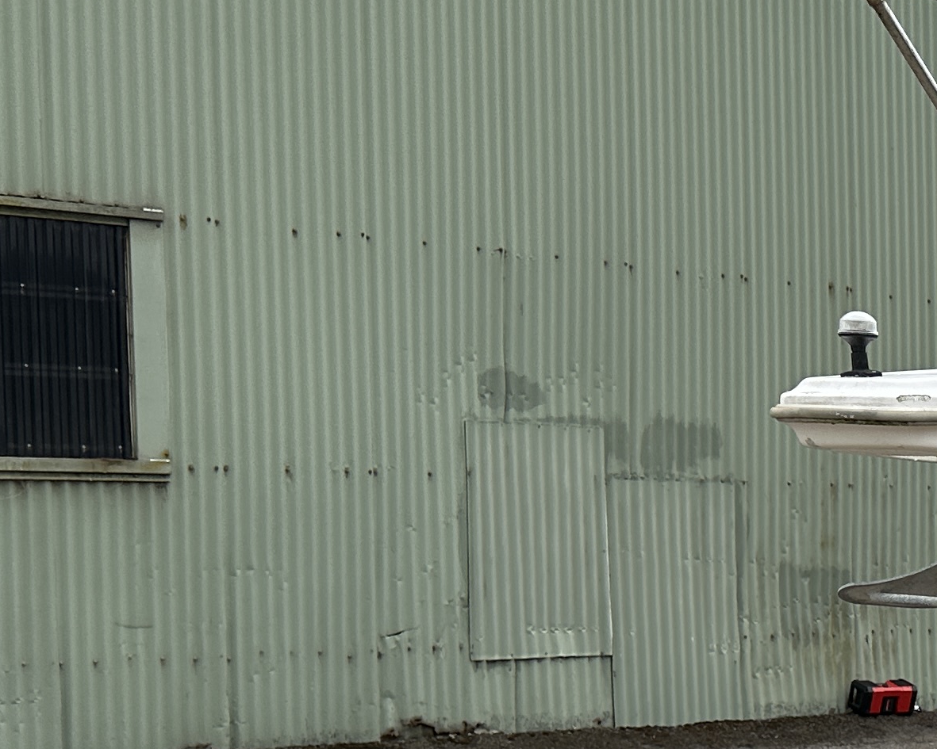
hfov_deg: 20.4
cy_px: 697
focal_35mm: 80
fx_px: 2219
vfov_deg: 18.8
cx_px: 1405
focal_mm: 6.86
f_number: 1.78
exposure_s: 1/3717
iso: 80
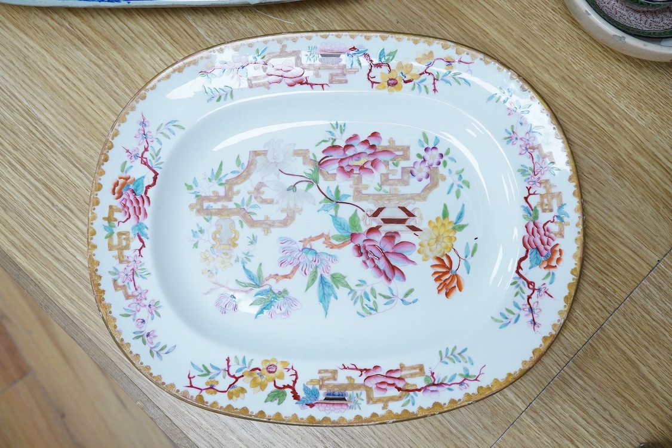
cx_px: 336
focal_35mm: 45
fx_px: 840
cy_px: 224
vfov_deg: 29.9
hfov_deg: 43.6
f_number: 10
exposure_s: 1/200
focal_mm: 30
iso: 2500
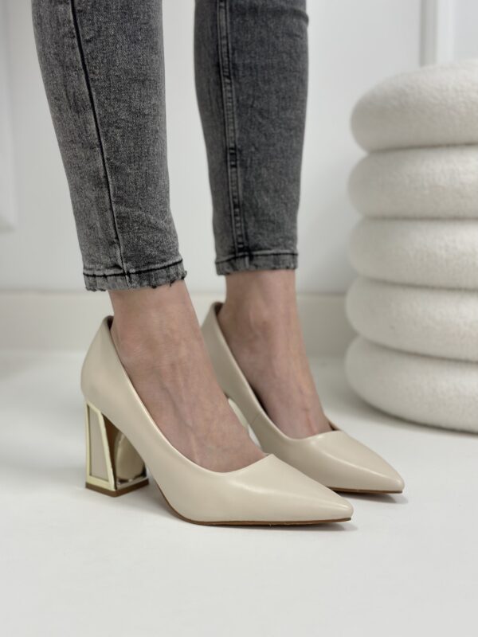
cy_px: 318
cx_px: 239
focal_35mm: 48
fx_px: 884
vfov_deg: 39.7
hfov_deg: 30.3
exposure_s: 1/100
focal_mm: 6.86
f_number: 1.78
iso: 125
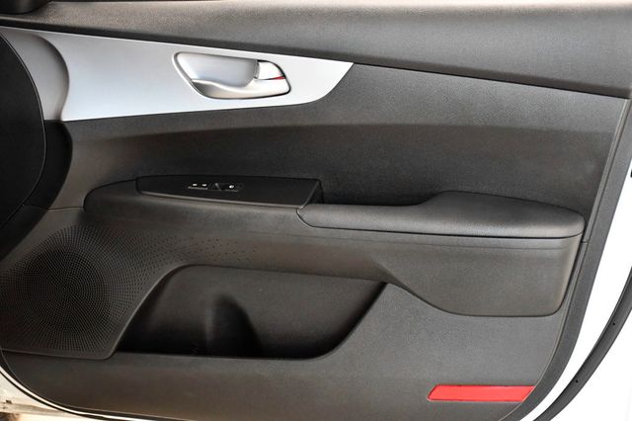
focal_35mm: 67
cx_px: 316
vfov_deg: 20.3
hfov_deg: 30.1
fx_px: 1176
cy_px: 210
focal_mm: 45
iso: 2500
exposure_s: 1/160
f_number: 4.5
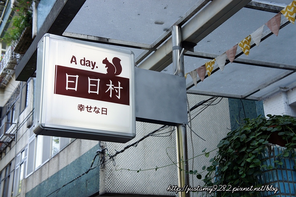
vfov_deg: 23.8
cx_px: 148
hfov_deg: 35.1
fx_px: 468
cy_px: 98
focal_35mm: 57
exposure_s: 1/100
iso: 200
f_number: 6.3
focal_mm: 38
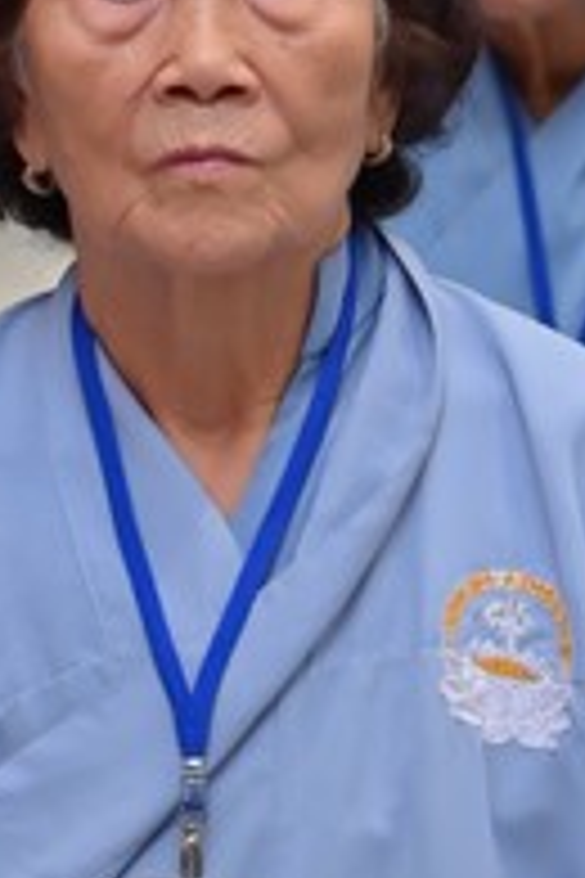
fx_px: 9749
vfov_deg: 5.1
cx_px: 304
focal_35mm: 400
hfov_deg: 3.4
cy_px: 140
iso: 1000
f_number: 5
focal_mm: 120
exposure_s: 1/80
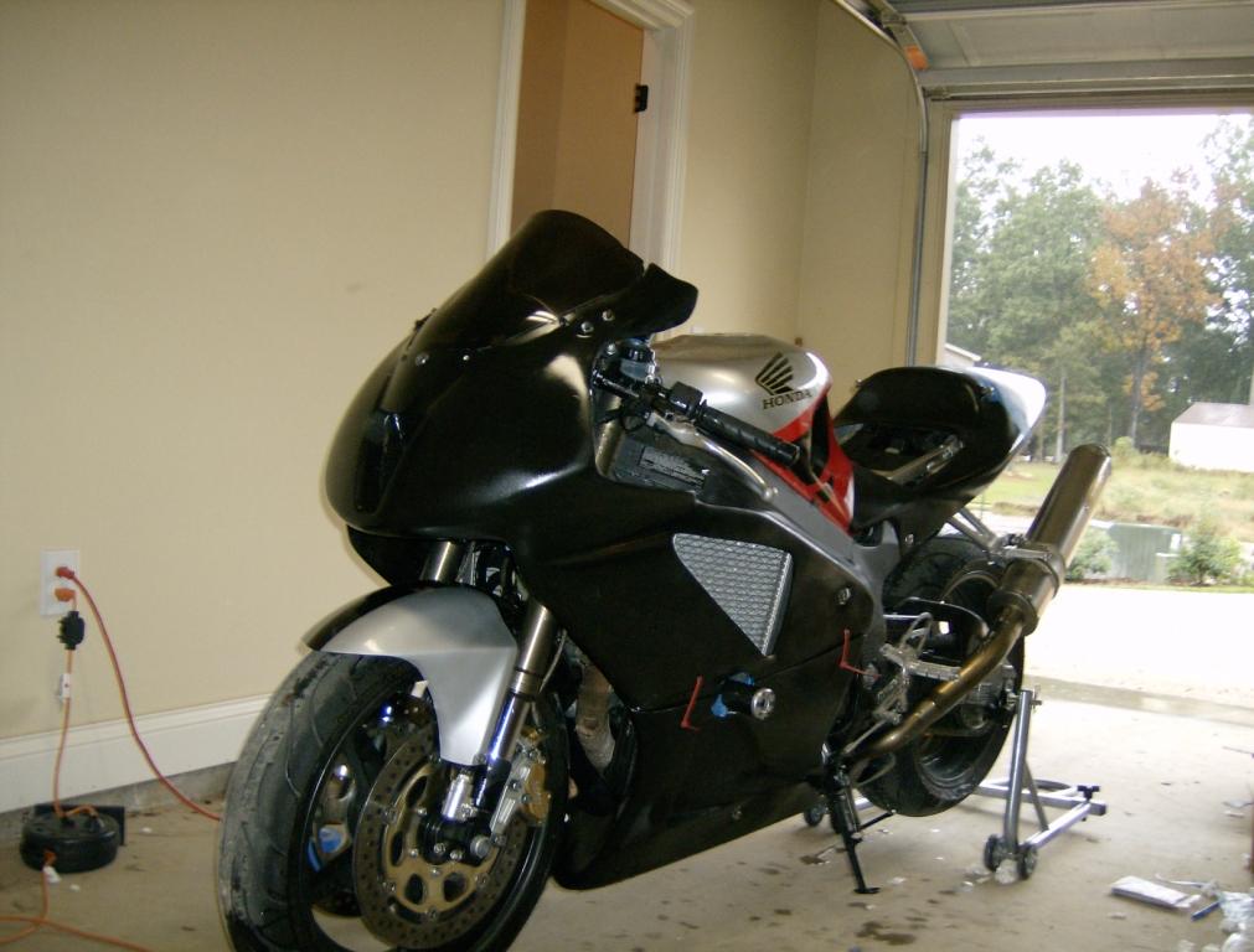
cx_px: 627
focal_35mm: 36
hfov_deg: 51.1
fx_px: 1310
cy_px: 476
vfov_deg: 40.0
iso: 200
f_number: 2.8
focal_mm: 6
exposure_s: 1/60
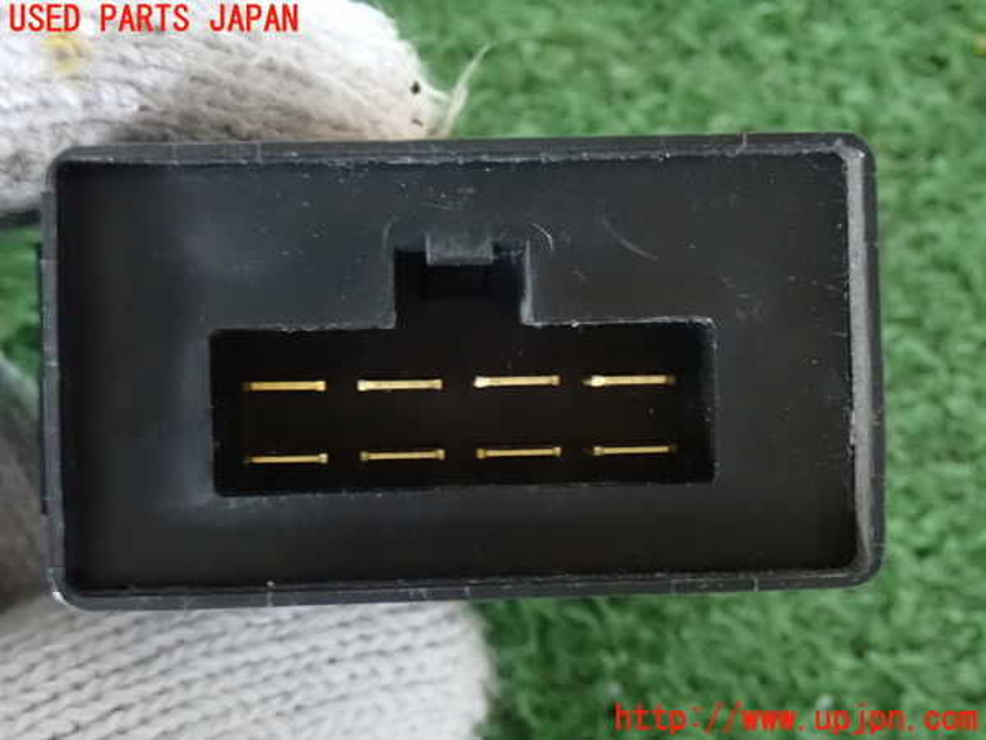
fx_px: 2022
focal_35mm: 71
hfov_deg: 27.4
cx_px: 493
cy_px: 370
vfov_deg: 20.7
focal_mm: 12.73
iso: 1600
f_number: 3.9
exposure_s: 1/6
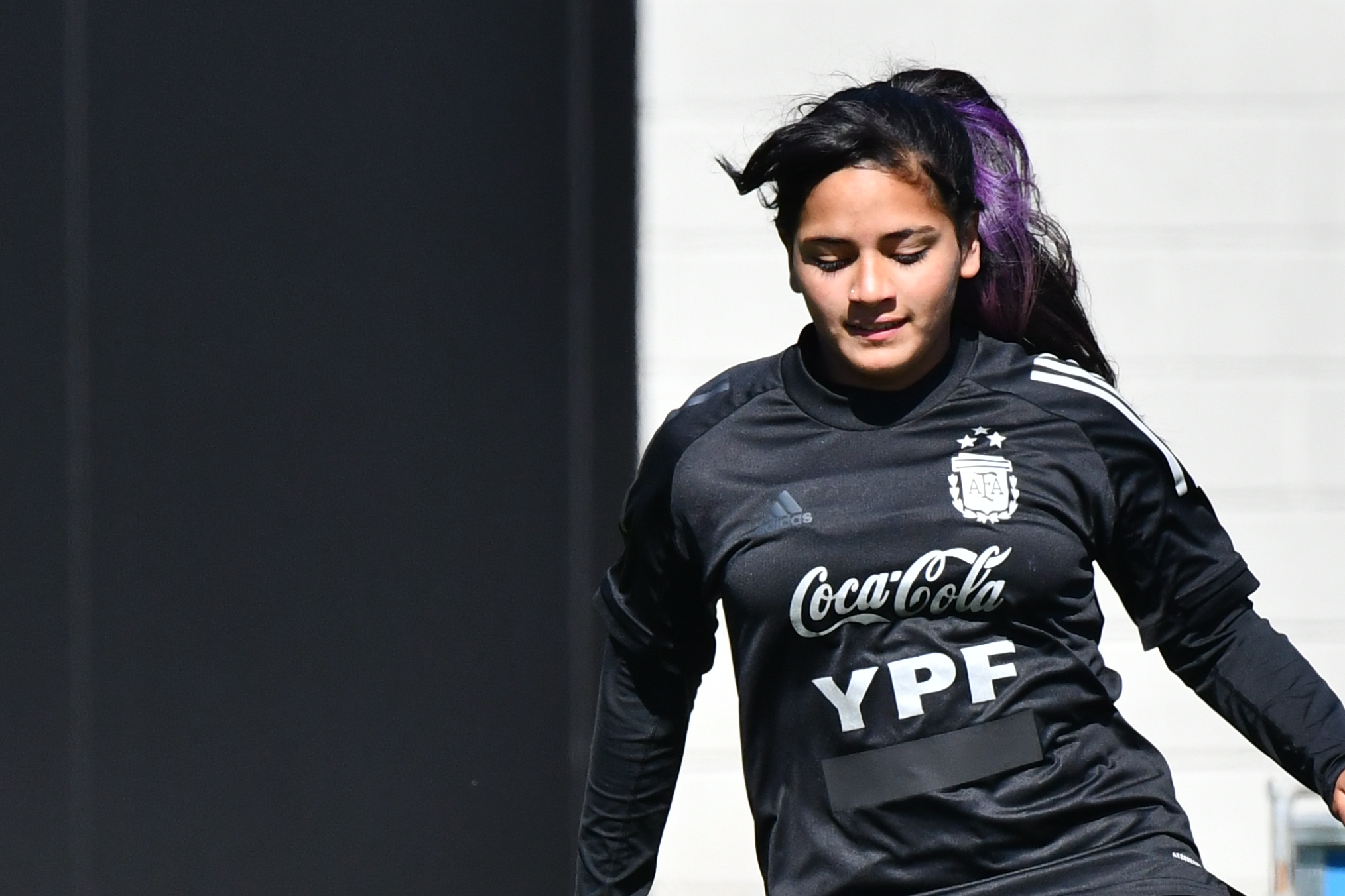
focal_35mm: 1565
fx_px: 58466
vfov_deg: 0.9
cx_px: 962
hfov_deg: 1.3
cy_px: 763
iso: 1000
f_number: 6.3
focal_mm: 380
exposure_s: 1/4000
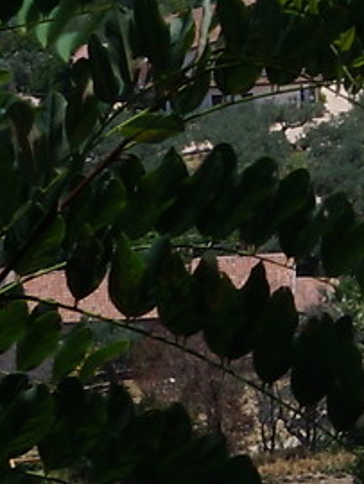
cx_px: 1818
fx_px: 4661
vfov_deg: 5.8
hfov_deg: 4.0
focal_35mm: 333
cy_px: -369
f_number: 16
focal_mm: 26
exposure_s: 1/125
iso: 100
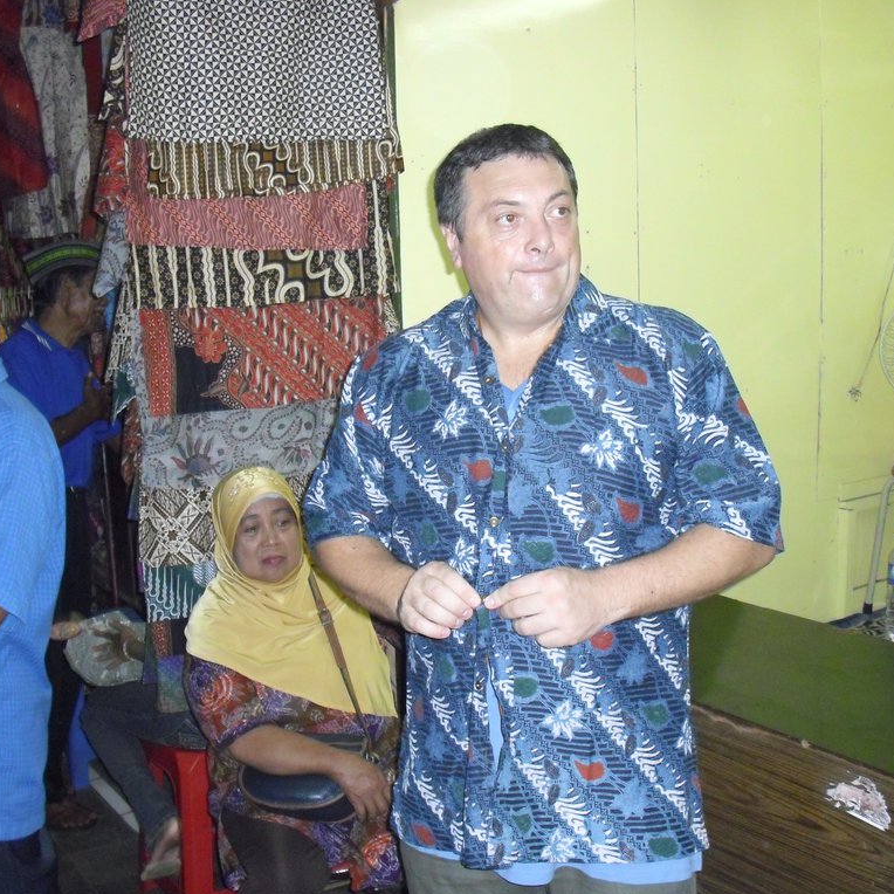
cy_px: 448
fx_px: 1315
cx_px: 462
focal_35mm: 45
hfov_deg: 37.5
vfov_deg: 37.6
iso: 400
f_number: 2.8
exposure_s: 1/60
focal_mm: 6.2
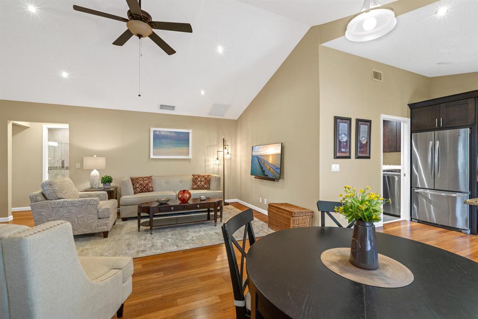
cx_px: 239
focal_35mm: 16
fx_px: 212
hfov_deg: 96.7
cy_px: 160
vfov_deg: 73.8
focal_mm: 16
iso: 400
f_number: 8
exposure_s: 1/2.5
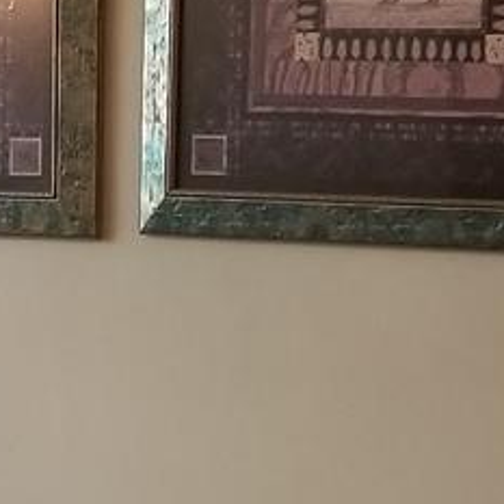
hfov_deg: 8.5
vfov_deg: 8.6
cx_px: -268
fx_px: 3327
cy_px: 469
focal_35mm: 202
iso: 64
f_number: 1.7
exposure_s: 1/60
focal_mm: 4.25
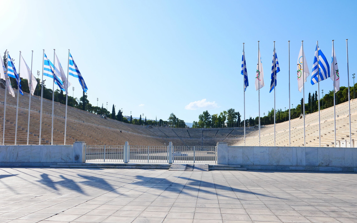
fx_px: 282
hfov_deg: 64.6
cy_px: 132
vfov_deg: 43.0
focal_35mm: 29
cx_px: 173
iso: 200
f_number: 7.1
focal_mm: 13
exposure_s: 1/640
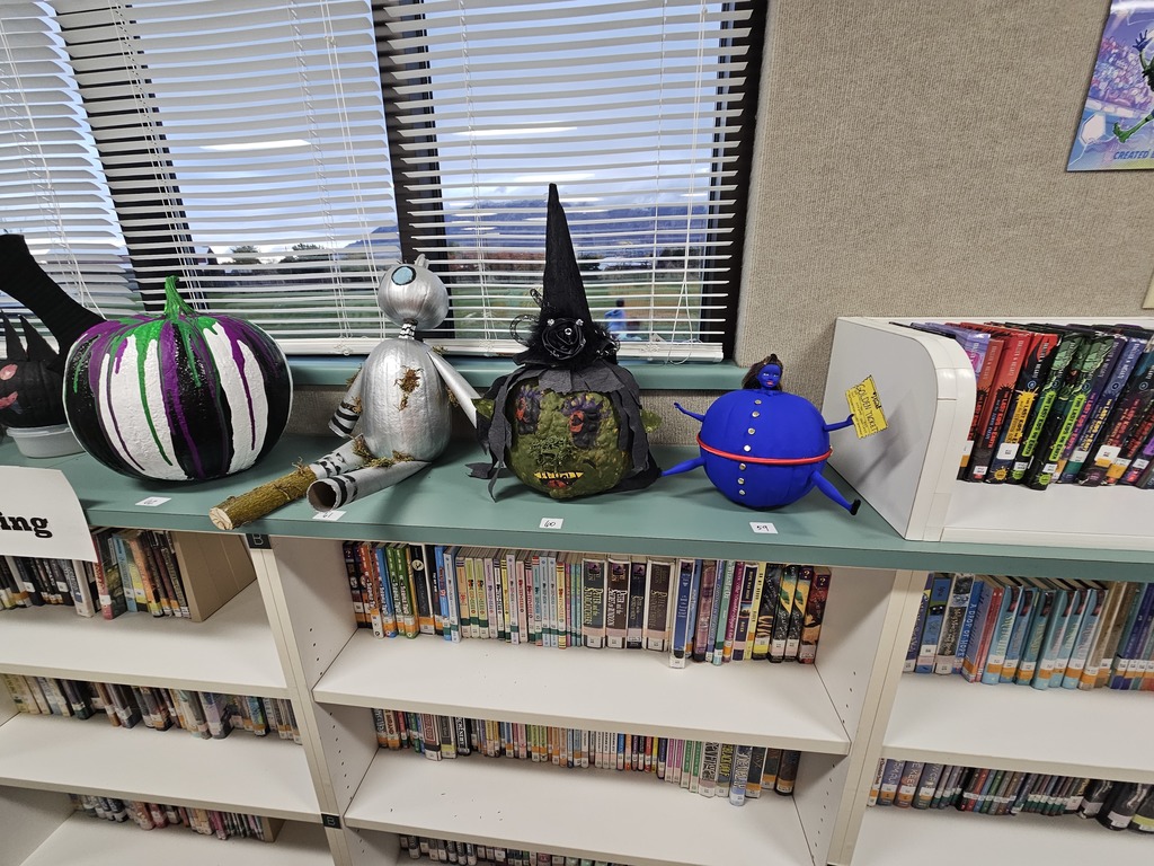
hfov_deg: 106.2
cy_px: 433
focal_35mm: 13
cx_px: 577
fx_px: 433
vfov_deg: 89.9
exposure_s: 1/60
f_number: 2.2
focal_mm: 2.2
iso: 125
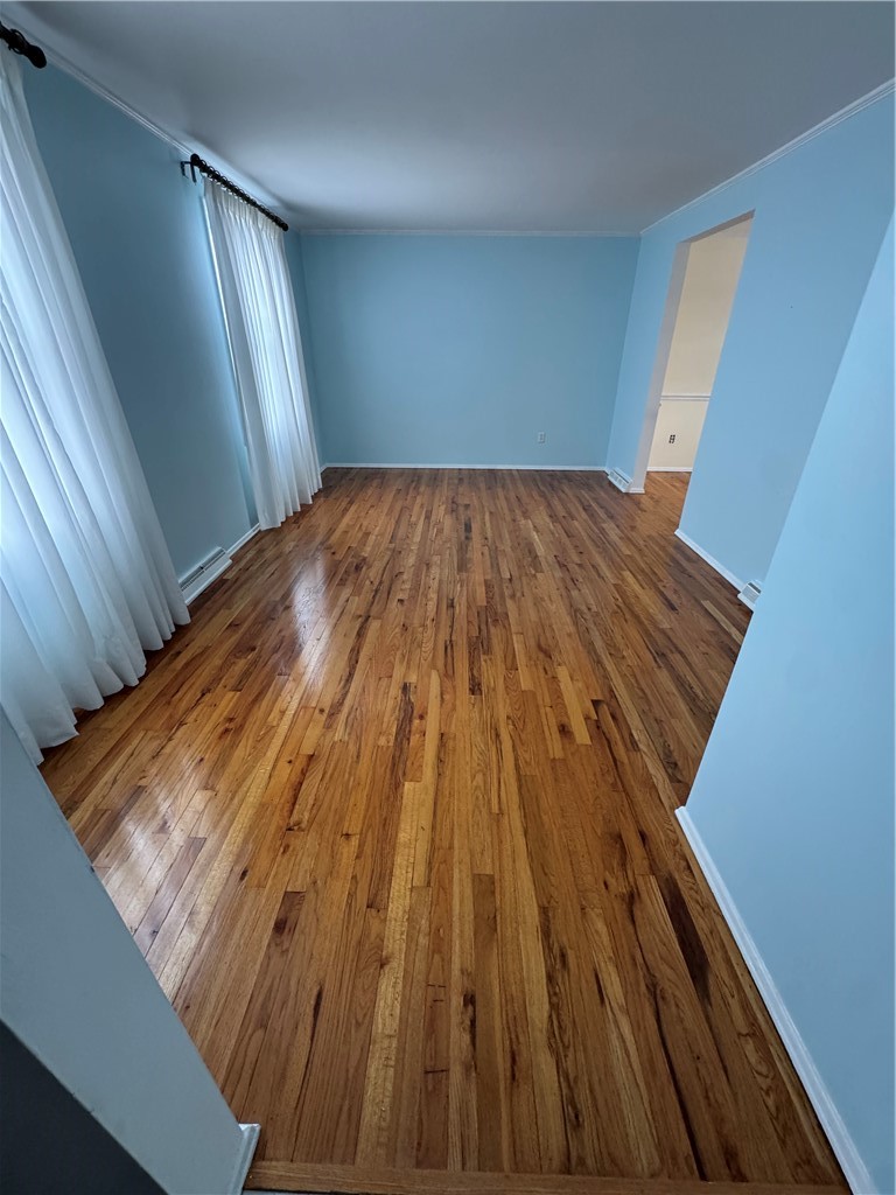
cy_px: 598
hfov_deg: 85.7
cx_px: 448
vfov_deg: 102.1
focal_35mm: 14
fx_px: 483
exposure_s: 1/97
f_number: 2.2
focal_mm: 2.22
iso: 320
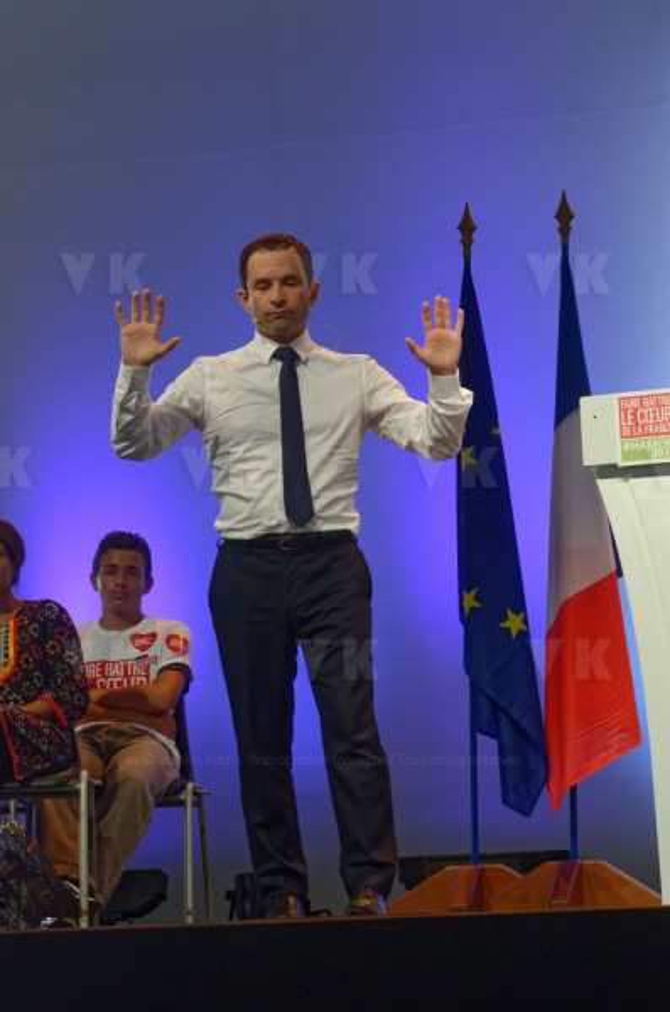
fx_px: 2946
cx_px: 335
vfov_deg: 19.5
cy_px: 506
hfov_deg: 13.0
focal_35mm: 105
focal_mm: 70
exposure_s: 1/320
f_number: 5.6
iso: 1000
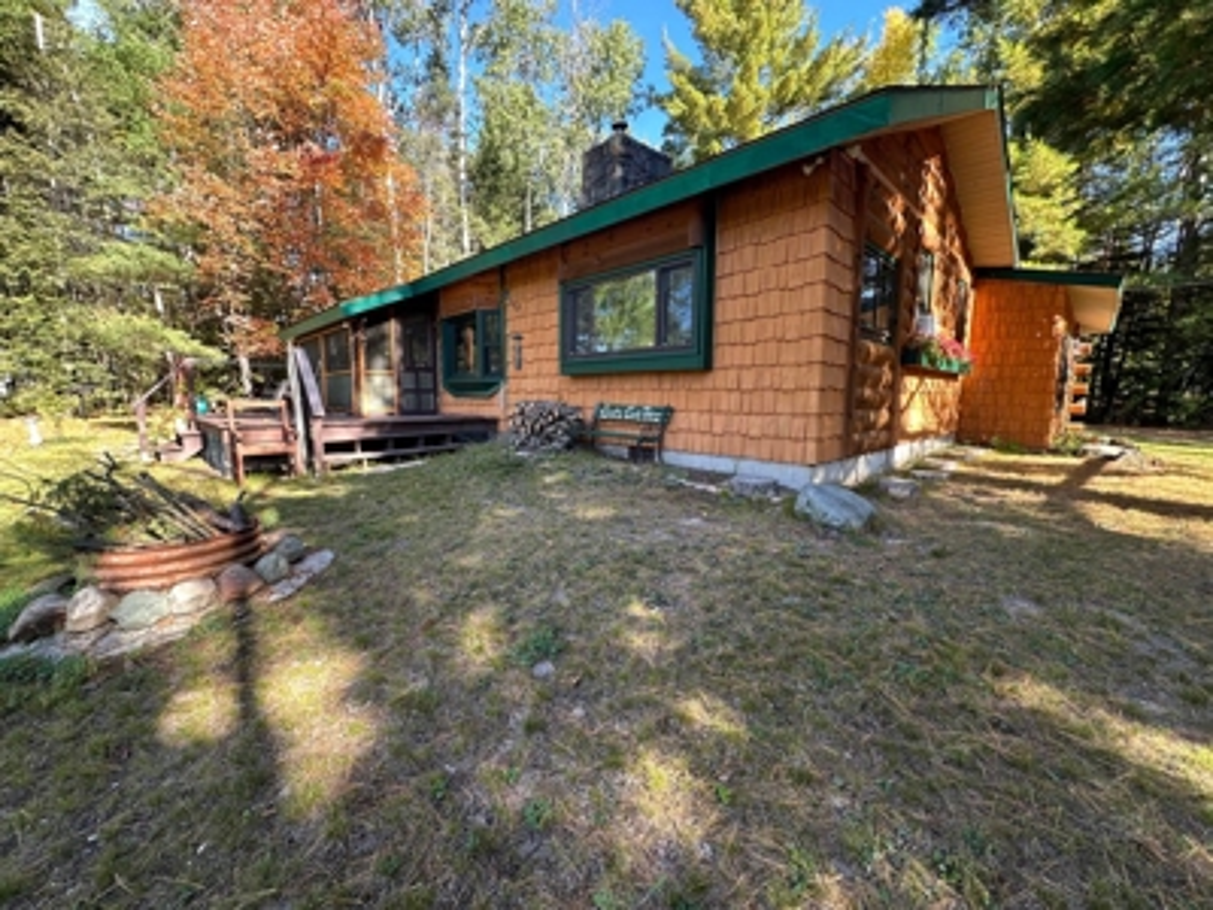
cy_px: 455
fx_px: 491
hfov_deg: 102.1
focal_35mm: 14
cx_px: 606
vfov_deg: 85.7
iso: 40
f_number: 2.2
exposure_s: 1/99
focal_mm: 2.22
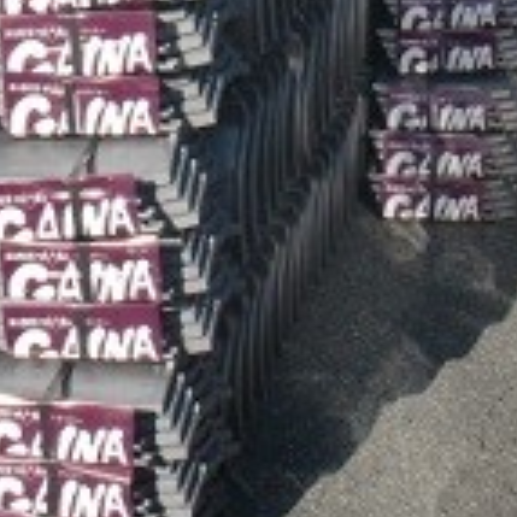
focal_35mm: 105
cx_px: 47
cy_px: 58
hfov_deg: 16.4
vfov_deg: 16.4
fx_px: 1774
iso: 64
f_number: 3.9
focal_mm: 6.66
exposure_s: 1/500
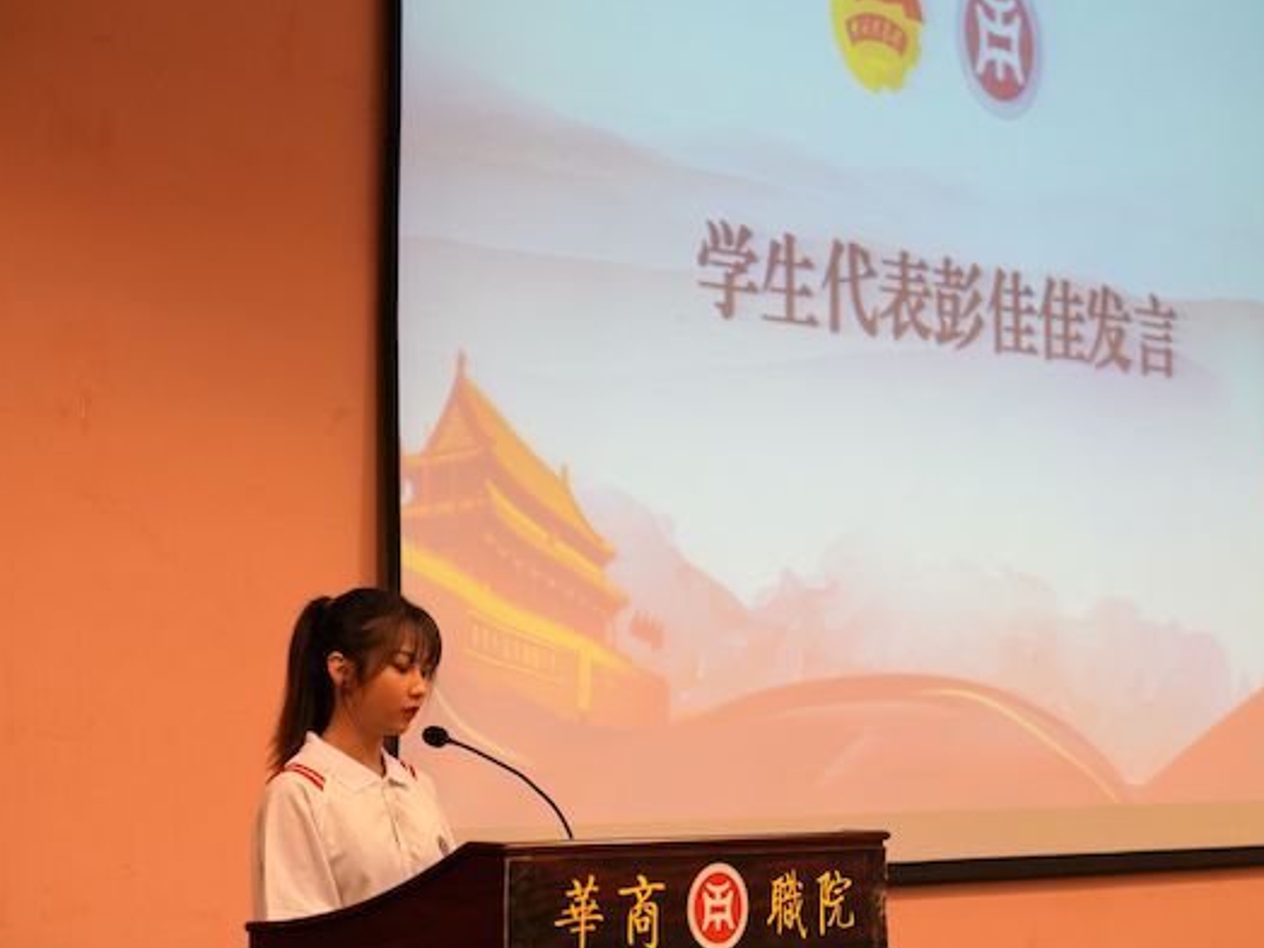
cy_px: 475
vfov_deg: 19.1
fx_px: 2812
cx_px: 661
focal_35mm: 77
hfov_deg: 25.3
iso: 5000
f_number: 4
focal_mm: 70
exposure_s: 1/160
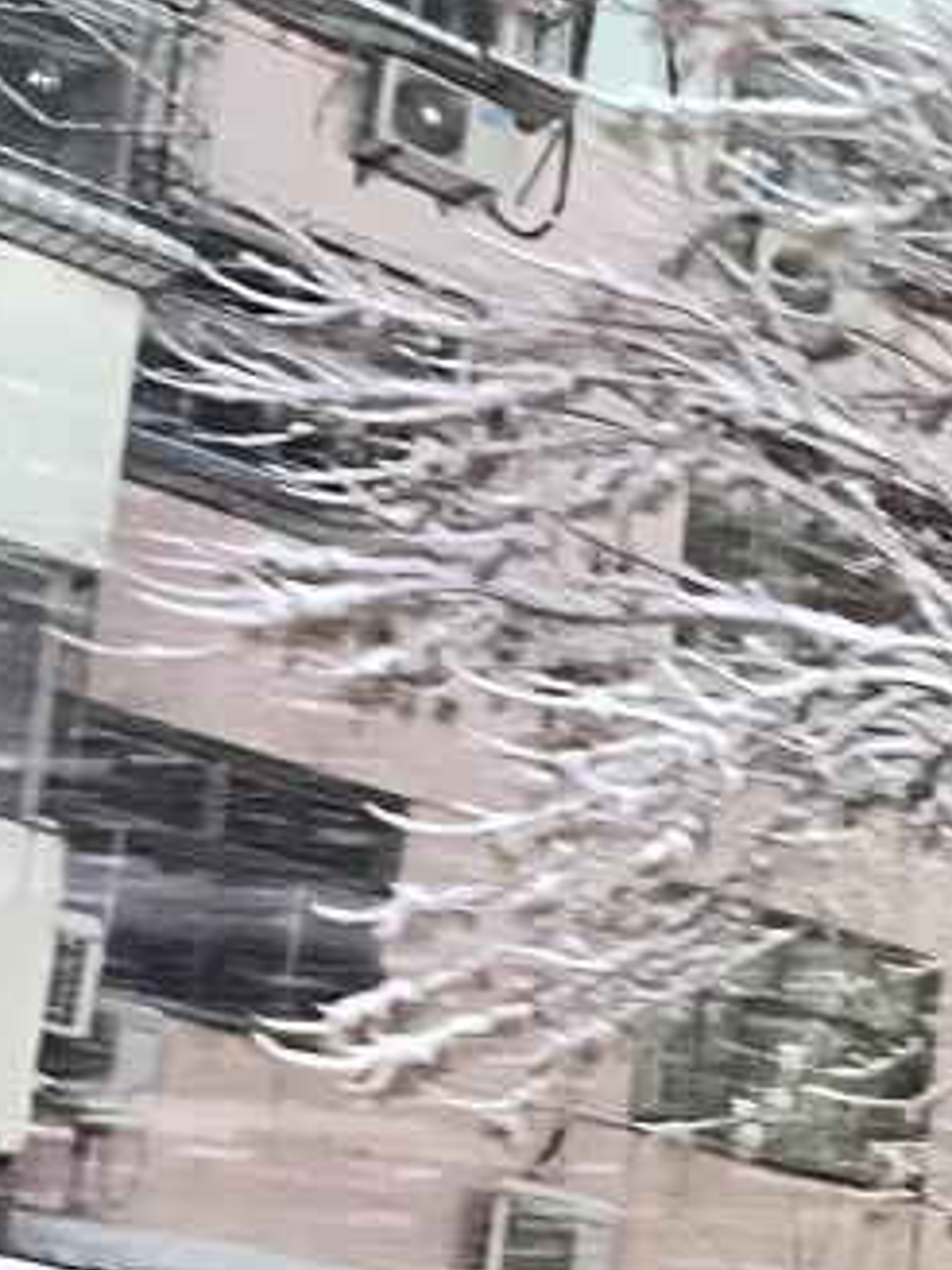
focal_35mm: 114
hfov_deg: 11.4
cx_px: 2067
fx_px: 4180
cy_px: 1162
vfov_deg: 17.0
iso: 320
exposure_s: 1/50
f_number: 1.5
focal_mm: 5.7
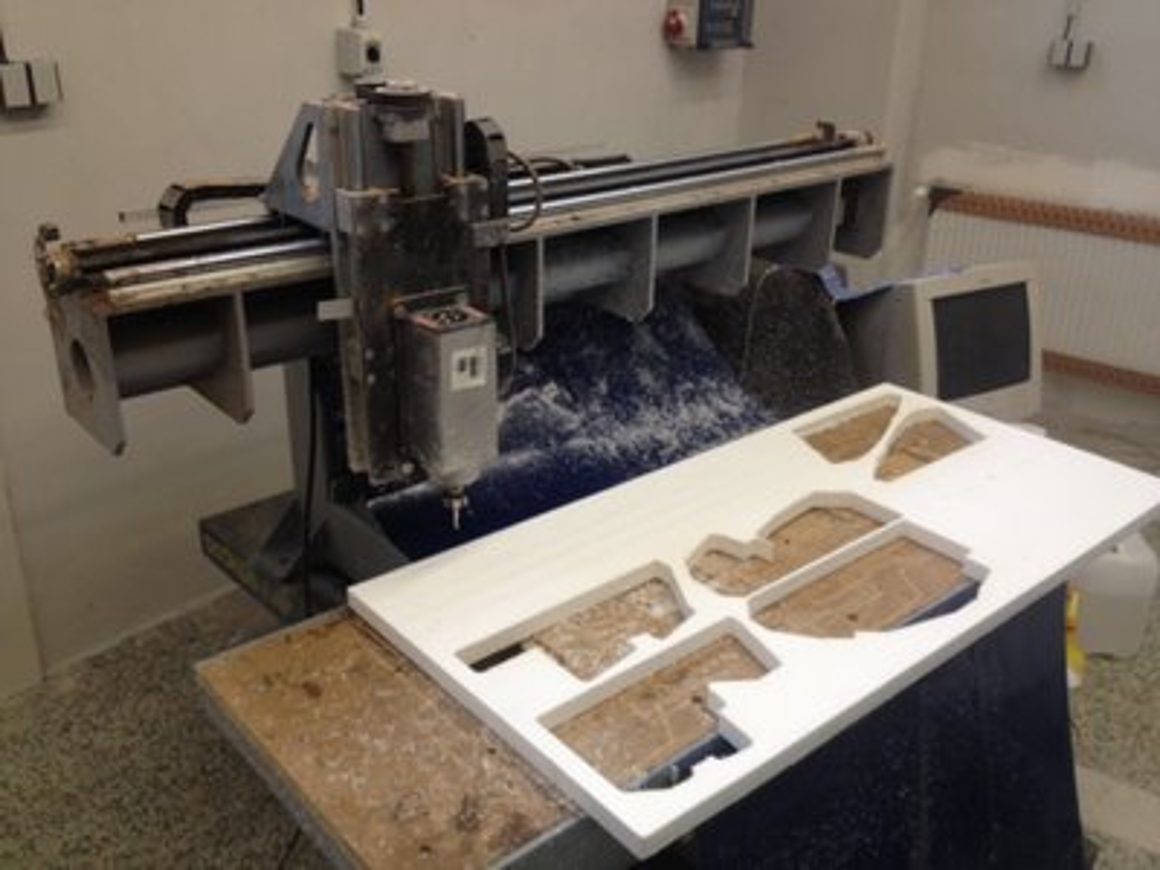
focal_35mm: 35
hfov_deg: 52.6
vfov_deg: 40.7
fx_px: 1173
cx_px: 580
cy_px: 435
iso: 64
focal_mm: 4.28
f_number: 2.4
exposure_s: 1/20
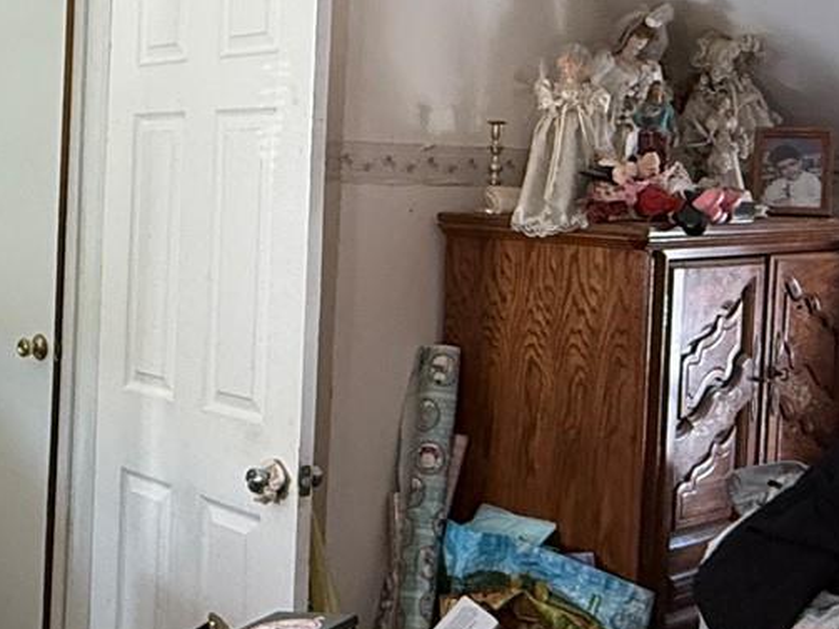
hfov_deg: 32.0
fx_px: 1381
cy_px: 225
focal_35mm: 57
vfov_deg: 25.6
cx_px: 73
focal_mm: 2.22
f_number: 2.2
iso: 320
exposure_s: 1/71
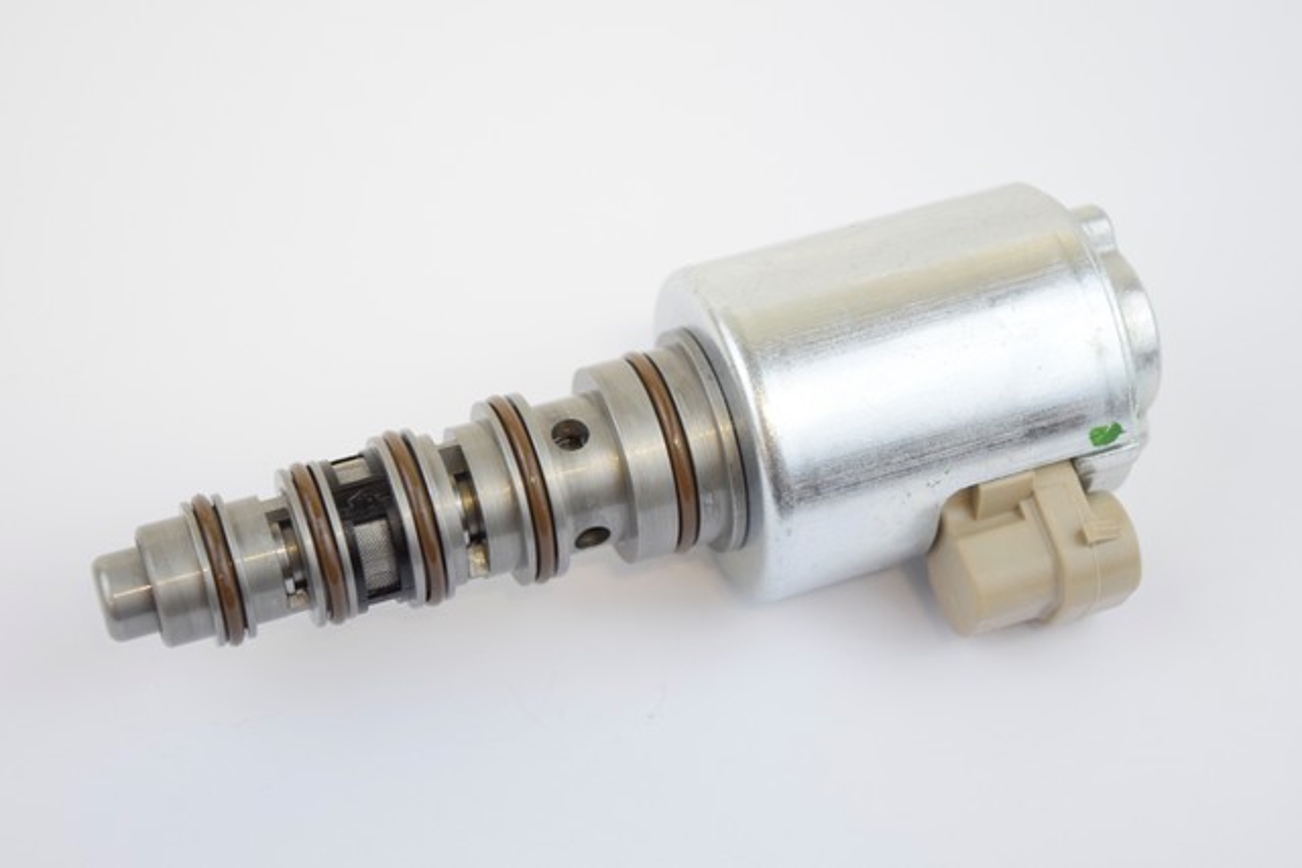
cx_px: 651
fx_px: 2821
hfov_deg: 26.0
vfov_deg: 17.5
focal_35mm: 78
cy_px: 434
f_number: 5.6
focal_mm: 52
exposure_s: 1/60
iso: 1600
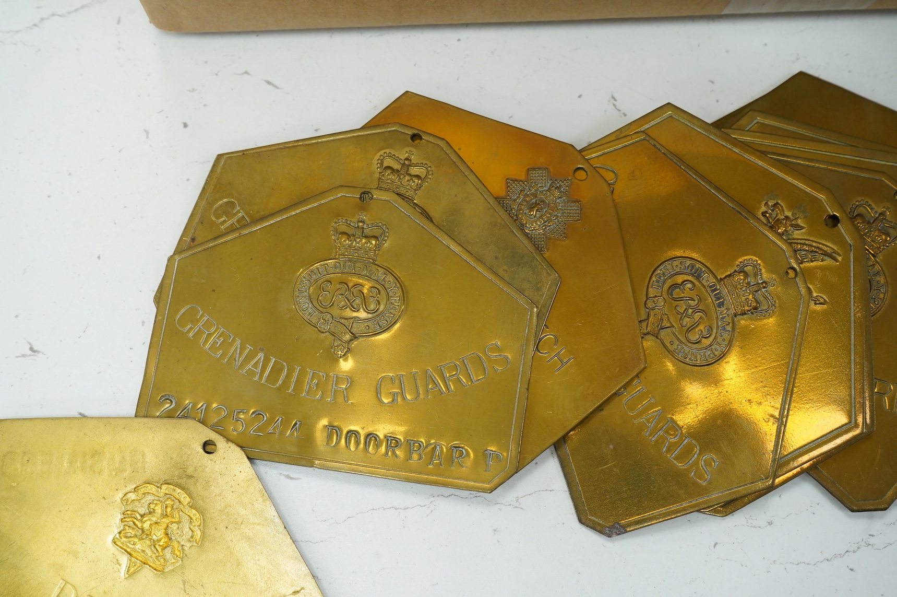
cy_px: 298
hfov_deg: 48.5
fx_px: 996
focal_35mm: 40
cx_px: 448
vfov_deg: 33.3
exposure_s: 1/125
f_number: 8
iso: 2500
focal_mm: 40
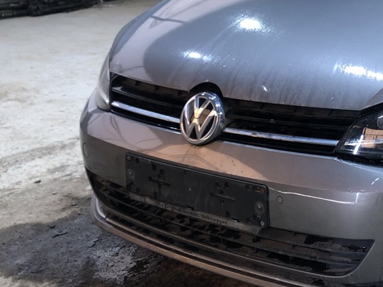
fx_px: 708
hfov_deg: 28.2
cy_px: 53
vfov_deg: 22.6
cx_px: 395
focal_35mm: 64
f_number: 1.8
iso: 32
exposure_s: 1/30
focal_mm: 3.99
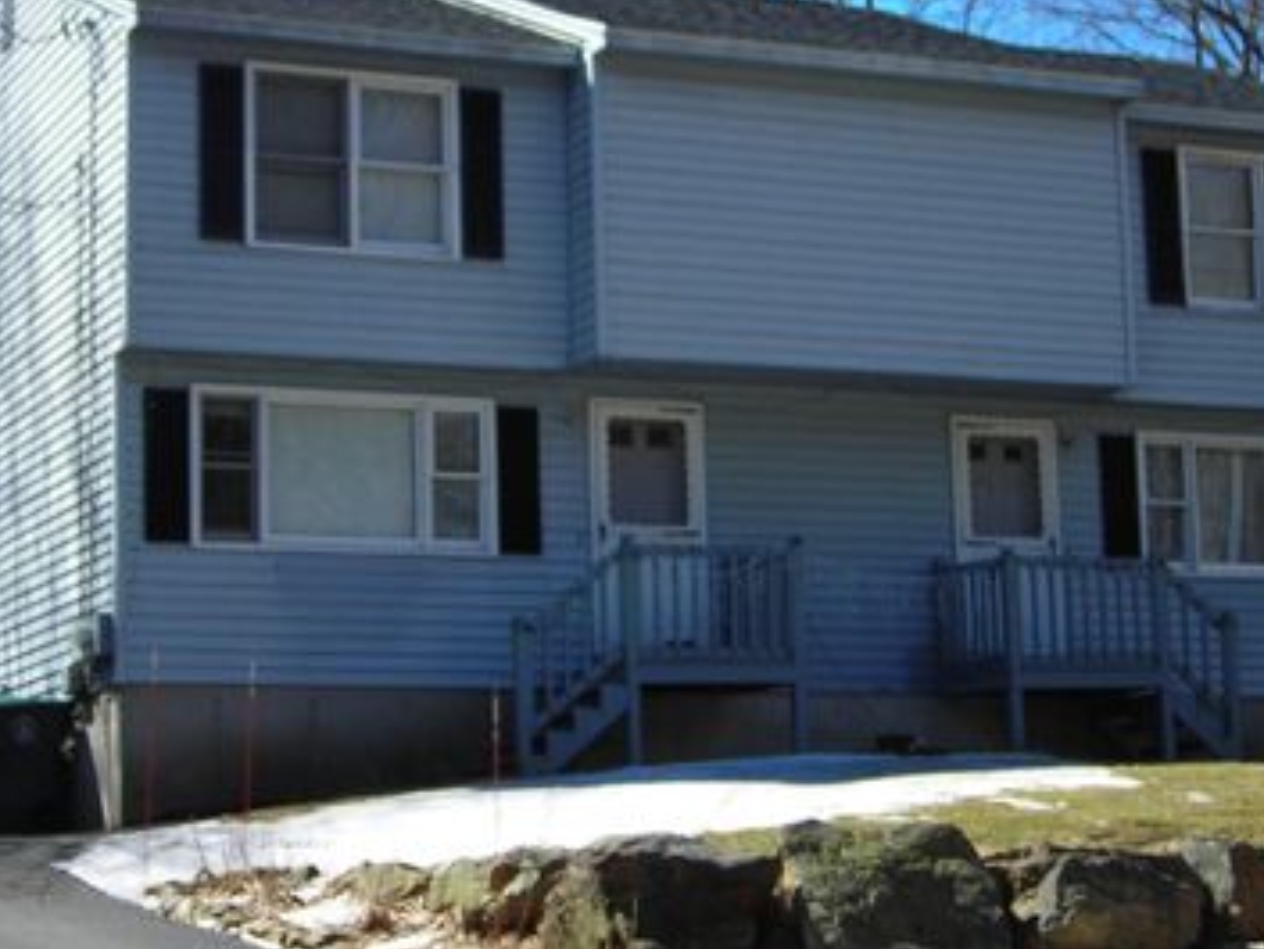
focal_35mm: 92
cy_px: 482
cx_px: 659
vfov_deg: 16.1
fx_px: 3361
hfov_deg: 21.3
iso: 50
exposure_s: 1/284
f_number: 3.9
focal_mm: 10.8
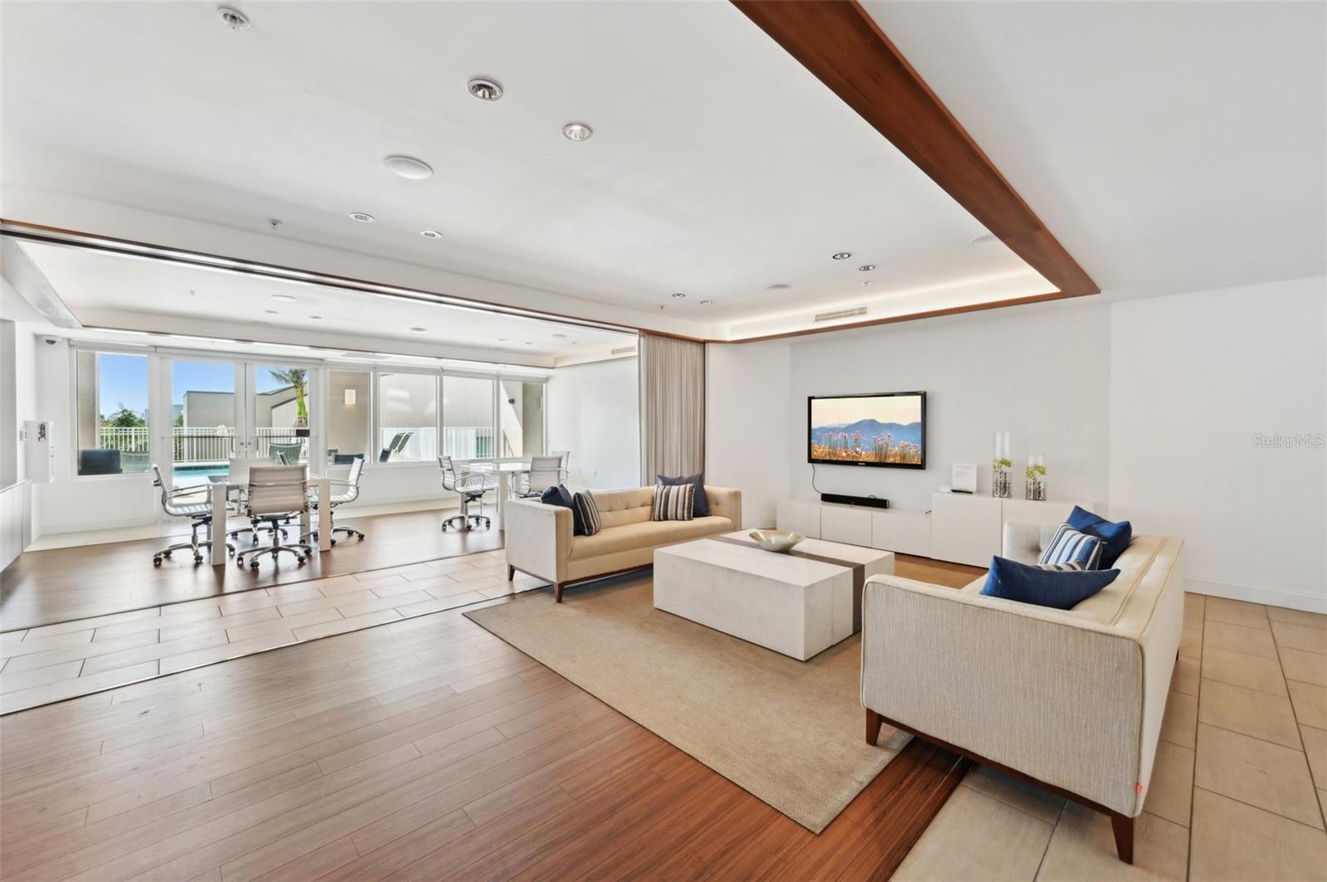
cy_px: 441
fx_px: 515
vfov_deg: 81.1
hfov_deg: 104.3
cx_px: 664
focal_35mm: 14
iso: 400
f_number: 8
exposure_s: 1/60
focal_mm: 14
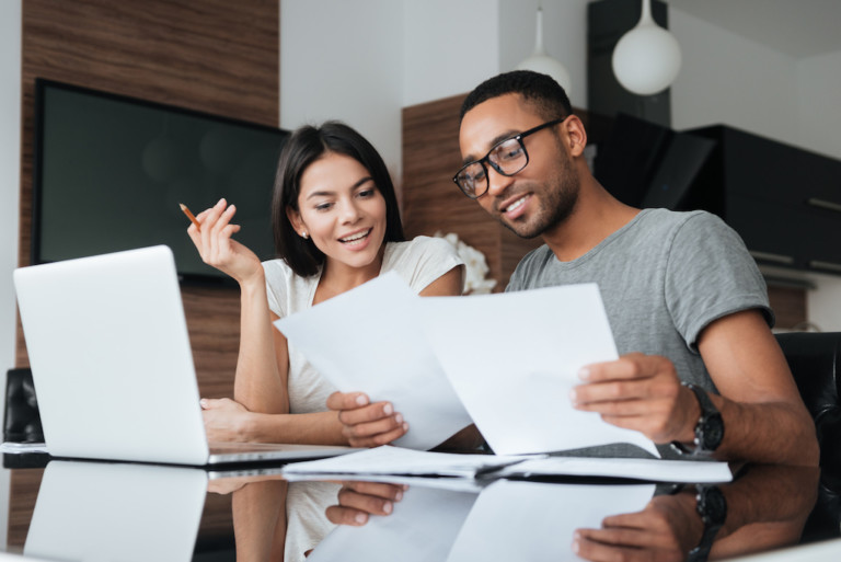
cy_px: 281
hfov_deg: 39.6
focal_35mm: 50
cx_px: 420
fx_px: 1169
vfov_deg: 27.0
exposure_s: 1/160
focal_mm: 50
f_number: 3.2
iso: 400
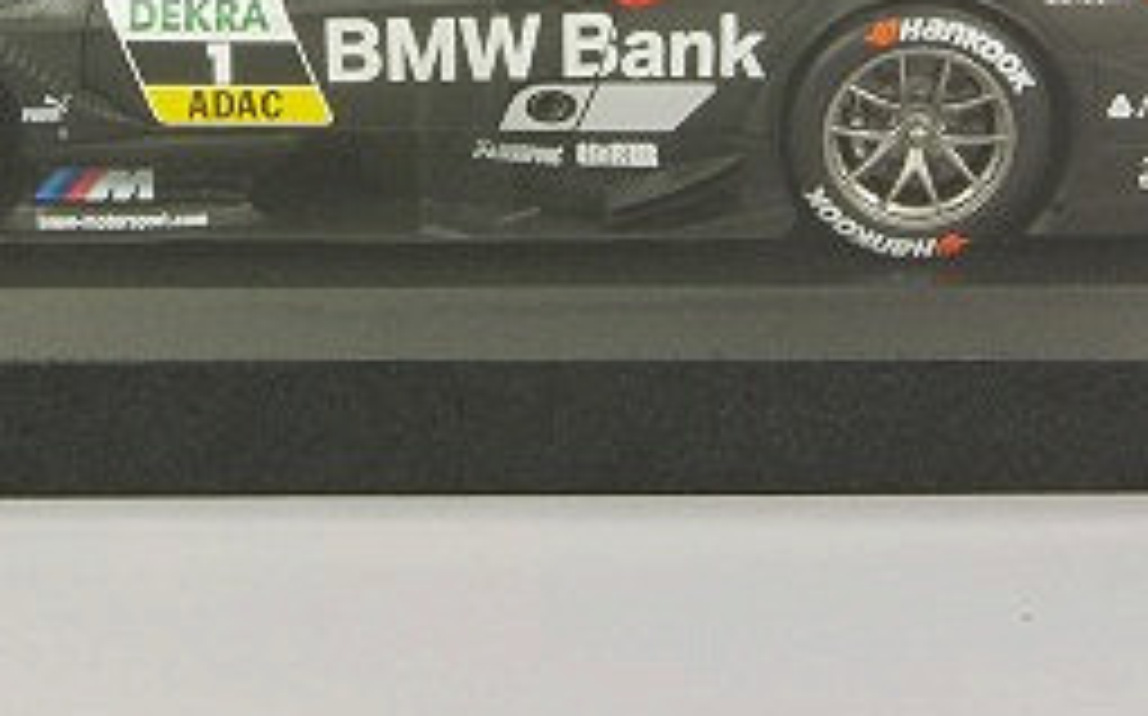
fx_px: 4565
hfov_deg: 14.3
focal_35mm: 146
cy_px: -178
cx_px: 396
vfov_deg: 8.8
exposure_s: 1
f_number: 32
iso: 400
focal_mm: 38
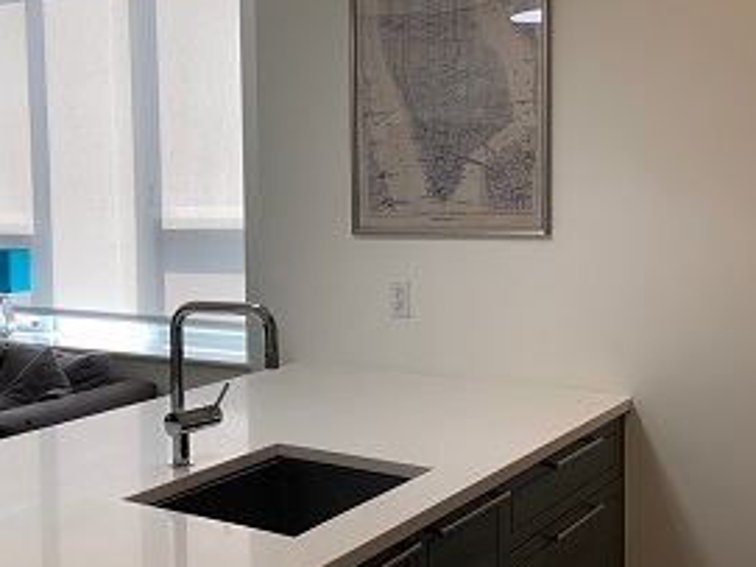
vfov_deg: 30.2
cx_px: 271
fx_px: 1048
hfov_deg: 39.3
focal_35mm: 48
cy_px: 272
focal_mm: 4.25
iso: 64
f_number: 1.8
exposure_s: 1/120
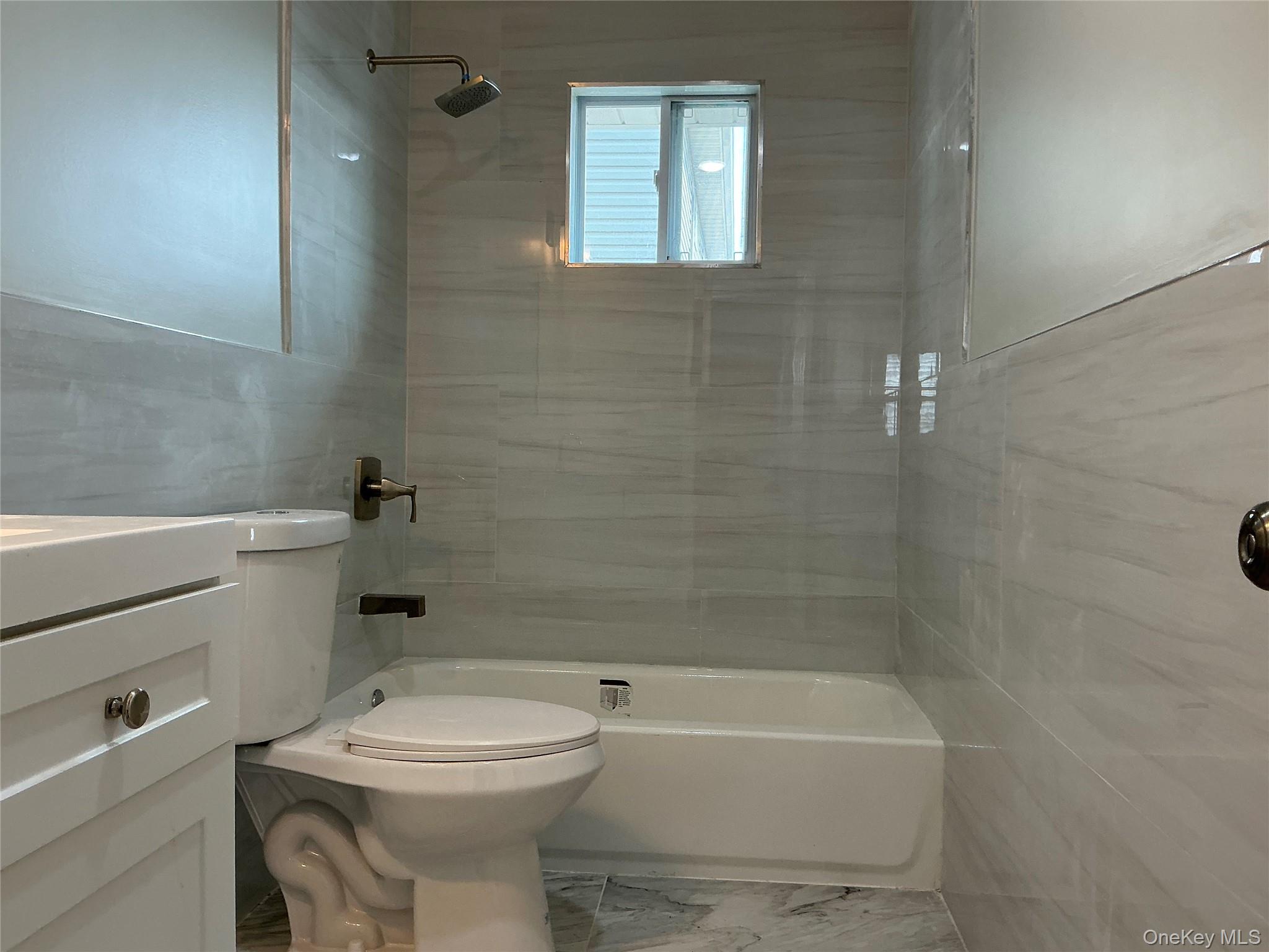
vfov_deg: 49.7
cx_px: 634
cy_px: 476
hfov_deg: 63.4
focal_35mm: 28
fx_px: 1026
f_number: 1.8
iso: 64
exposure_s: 1/120
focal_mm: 3
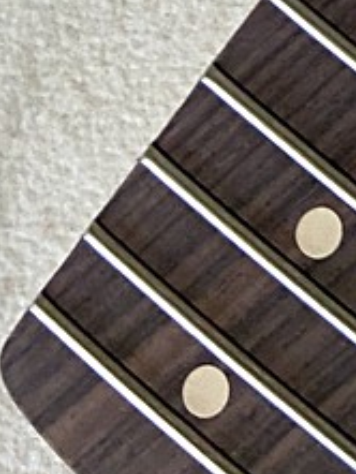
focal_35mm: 166
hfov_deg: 7.9
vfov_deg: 10.3
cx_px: 1012
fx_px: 2274
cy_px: -675
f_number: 1.8
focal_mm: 4.25
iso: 125
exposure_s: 1/60
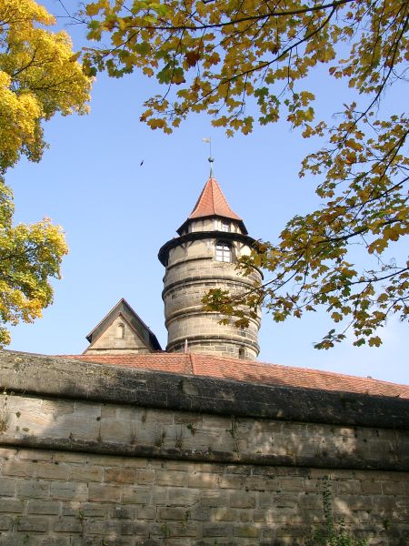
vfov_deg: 54.0
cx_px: 204
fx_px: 536
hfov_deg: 41.8
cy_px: 273
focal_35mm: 34
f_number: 4
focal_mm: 7.13
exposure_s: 1/385
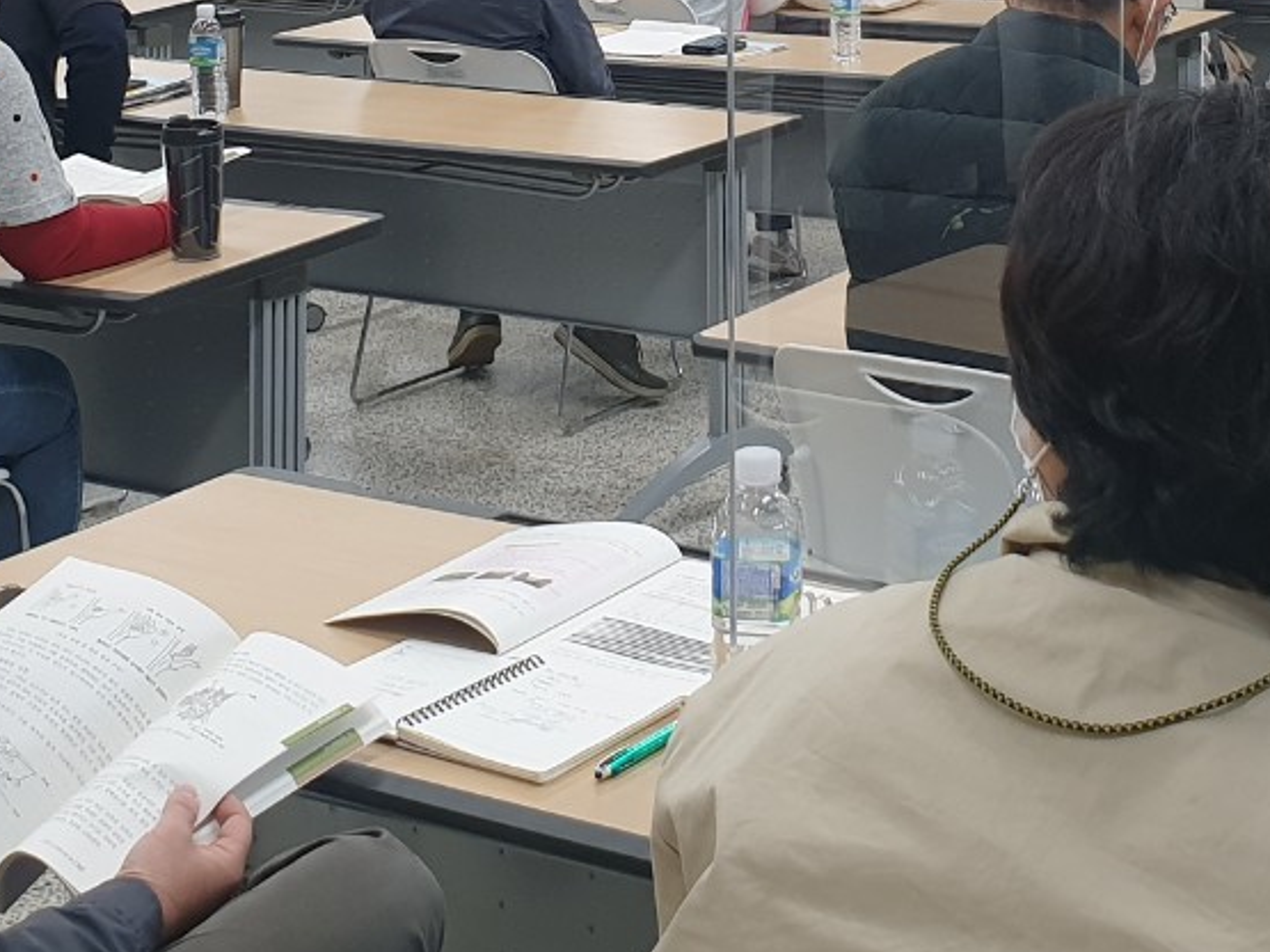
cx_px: 700
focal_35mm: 60
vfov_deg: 23.0
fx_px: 2201
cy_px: -98
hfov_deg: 32.2
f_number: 2.4
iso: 100
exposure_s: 1/60.2
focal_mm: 4.3
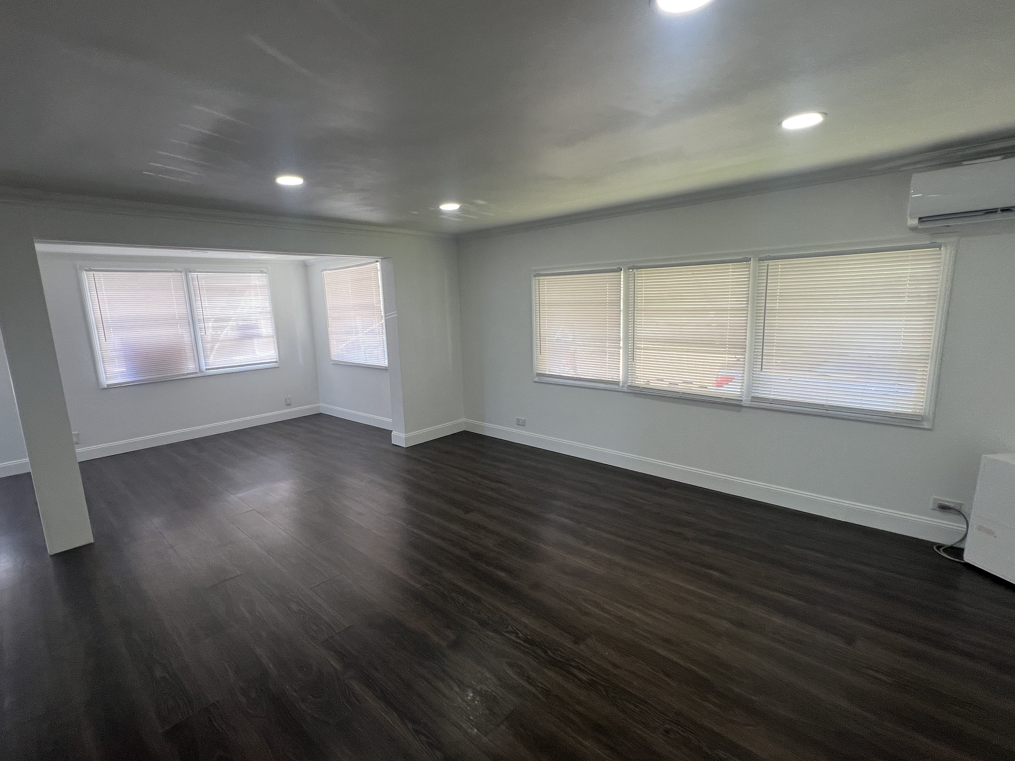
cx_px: 479
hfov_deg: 98.1
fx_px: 440
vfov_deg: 81.7
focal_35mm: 15
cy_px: 396
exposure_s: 1/120
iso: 80
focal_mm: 1.57
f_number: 1.8
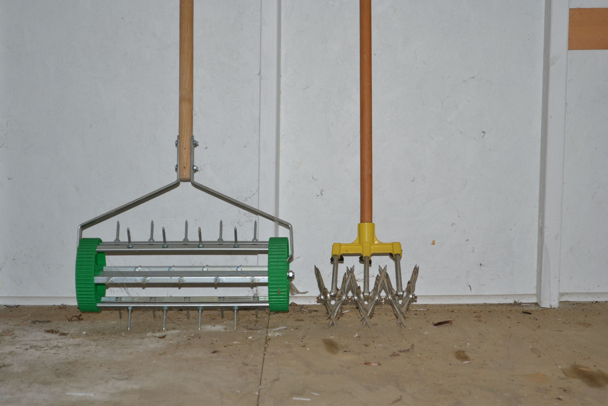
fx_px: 1393
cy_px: 203
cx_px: 304
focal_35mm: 82
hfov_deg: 24.6
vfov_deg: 16.6
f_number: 5.6
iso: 200
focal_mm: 55
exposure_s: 1/60
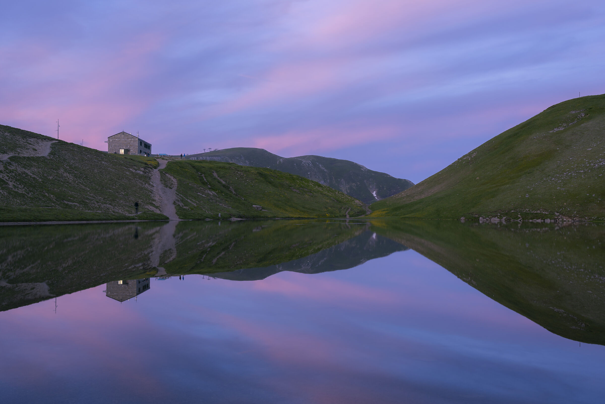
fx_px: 723
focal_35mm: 43
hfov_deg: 45.4
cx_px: 302
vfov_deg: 31.2
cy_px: 202
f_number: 8
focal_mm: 43
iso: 100
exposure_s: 1/2
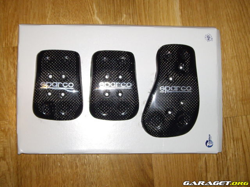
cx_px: 125
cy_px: 94
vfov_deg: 26.6
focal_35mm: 55
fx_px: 397
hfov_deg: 34.9
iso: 200
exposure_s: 1/60
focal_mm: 9
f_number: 3.3
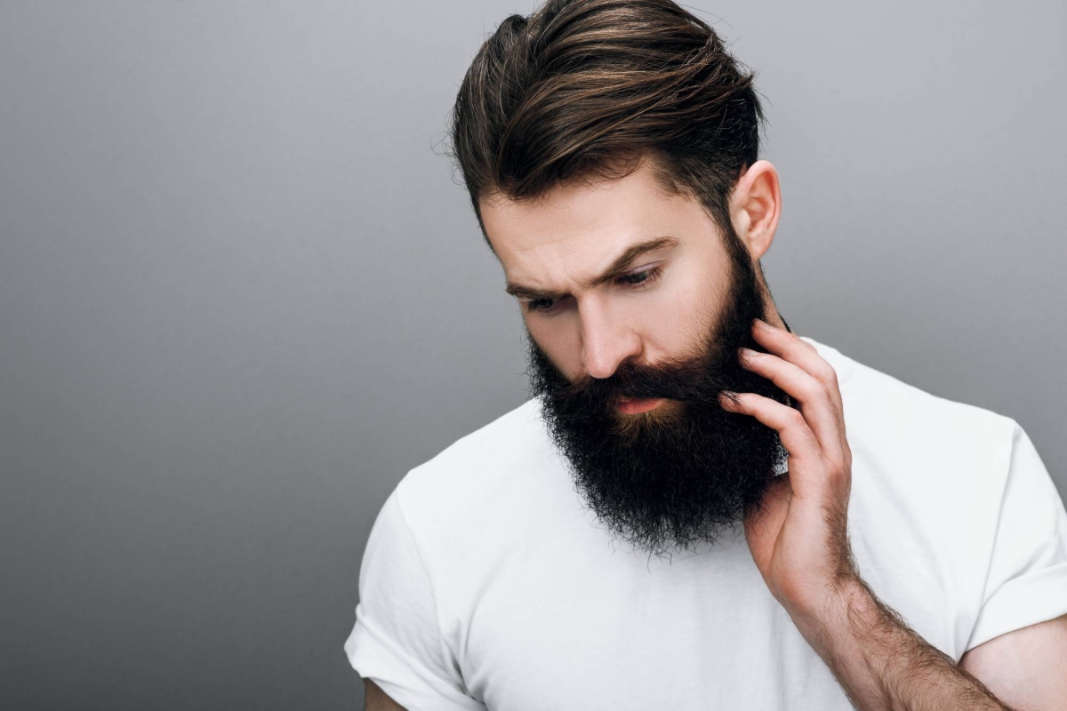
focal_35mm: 85
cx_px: 534
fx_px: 2519
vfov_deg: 16.1
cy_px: 356
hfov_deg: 23.9
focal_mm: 85
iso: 160
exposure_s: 1/160
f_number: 8
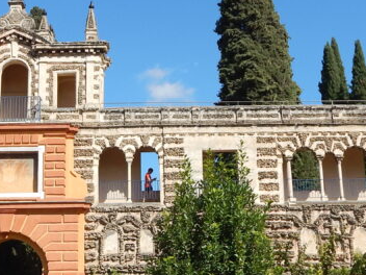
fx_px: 708
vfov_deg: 21.9
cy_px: 129
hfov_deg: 28.8
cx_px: 124
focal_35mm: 67
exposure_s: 1/500
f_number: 6
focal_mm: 4
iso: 125
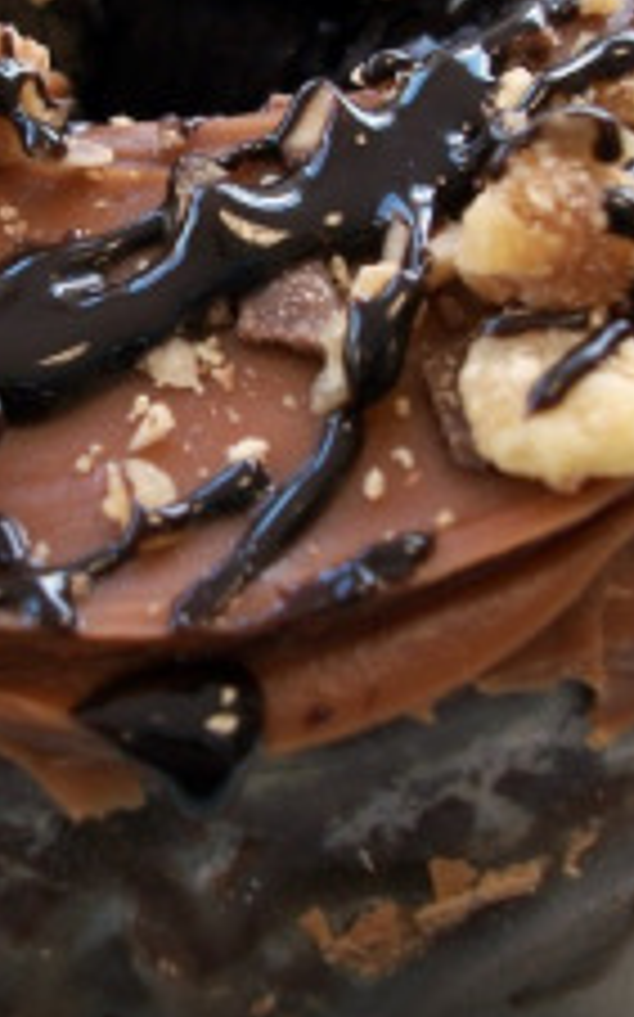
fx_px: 1938
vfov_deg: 29.1
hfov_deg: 18.5
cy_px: 297
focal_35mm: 70
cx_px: 182
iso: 80
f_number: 2.9
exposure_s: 1/40
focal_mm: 5.7
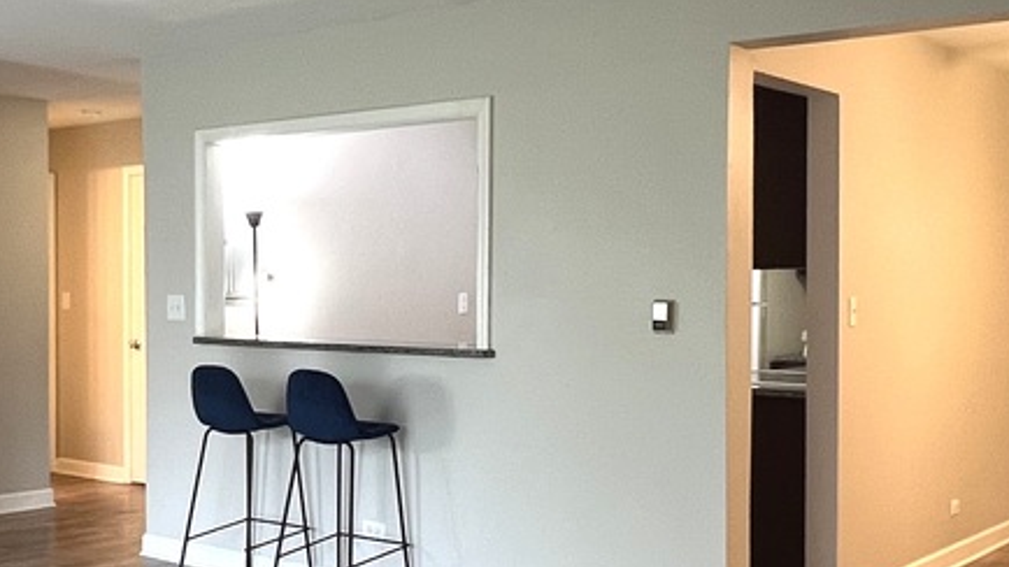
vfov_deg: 25.4
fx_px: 1257
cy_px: 316
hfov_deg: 42.8
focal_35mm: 47
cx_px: 298
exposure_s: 1/60
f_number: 1.8
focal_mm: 1.57
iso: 250
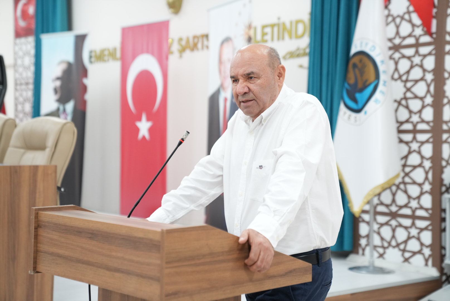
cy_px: 150
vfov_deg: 21.9
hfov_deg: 32.4
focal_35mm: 62
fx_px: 776
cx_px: 225
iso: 2000
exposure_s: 1/200
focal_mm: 62
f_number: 2.8
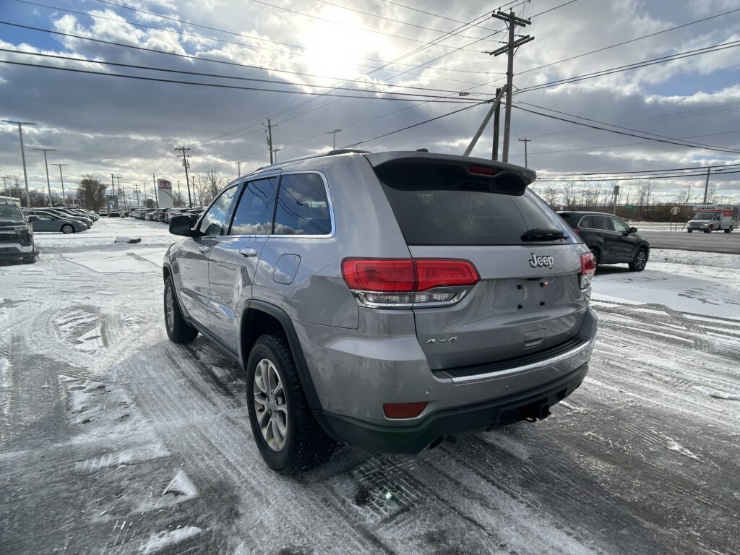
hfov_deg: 67.3
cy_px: 278
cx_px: 370
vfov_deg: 53.1
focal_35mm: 26
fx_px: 556
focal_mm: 5.7
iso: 50
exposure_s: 1/3831
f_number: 1.5
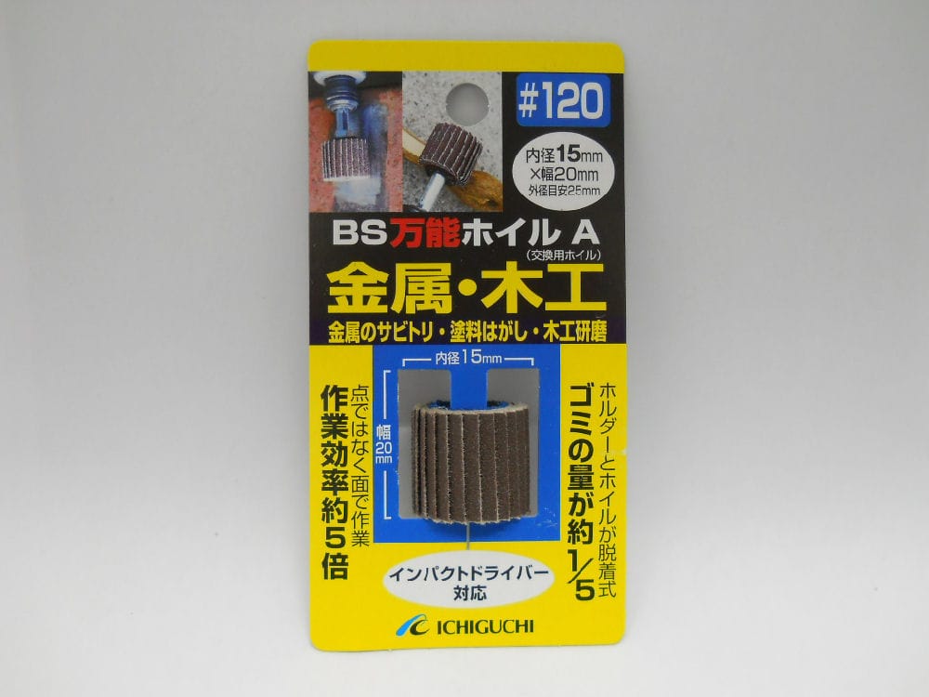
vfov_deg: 35.1
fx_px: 1100
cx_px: 464
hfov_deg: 45.8
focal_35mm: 41
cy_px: 348
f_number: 3.1
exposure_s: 1/30
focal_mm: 6.72
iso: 200
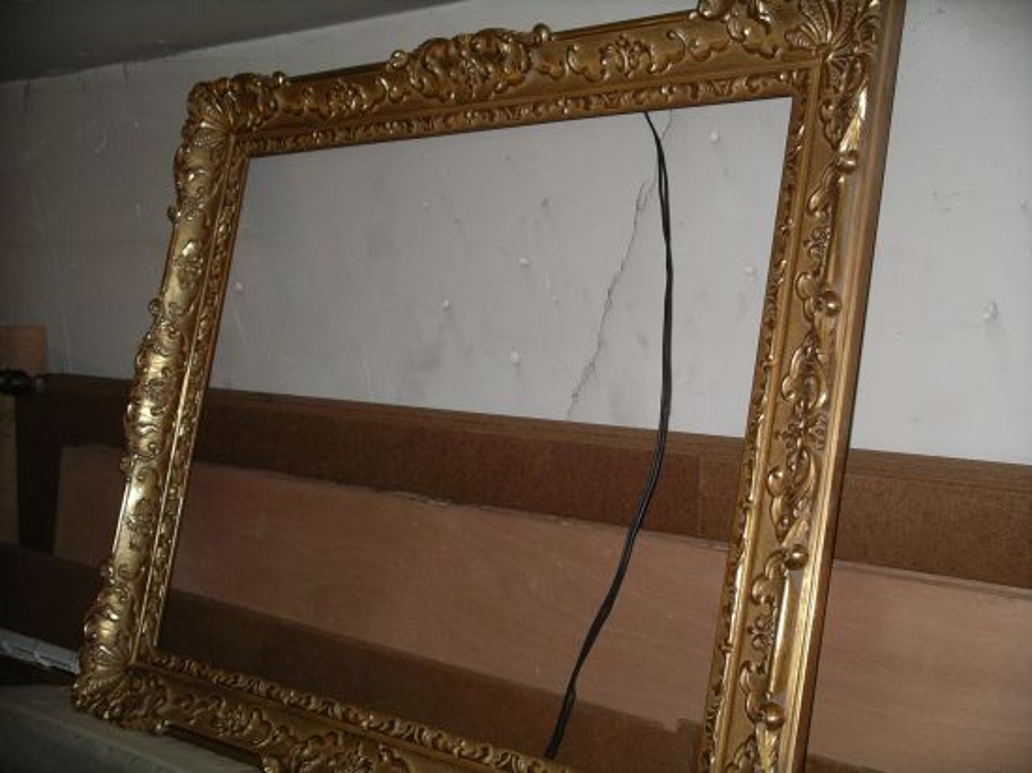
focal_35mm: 45
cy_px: 386
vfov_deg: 32.2
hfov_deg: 42.1
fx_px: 1341
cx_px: 516
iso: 200
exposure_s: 1/40
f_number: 3
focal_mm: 9.3
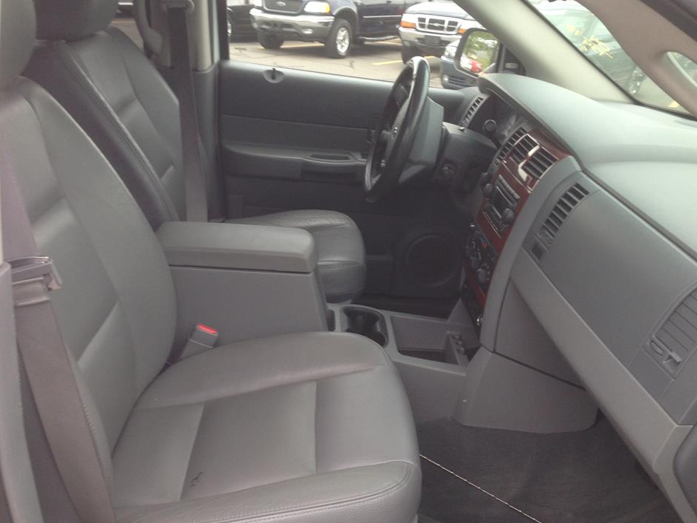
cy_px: 261
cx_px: 361
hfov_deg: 51.3
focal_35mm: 36
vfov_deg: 39.6
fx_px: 725
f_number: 2.4
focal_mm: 4.13
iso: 50
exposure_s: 1/123
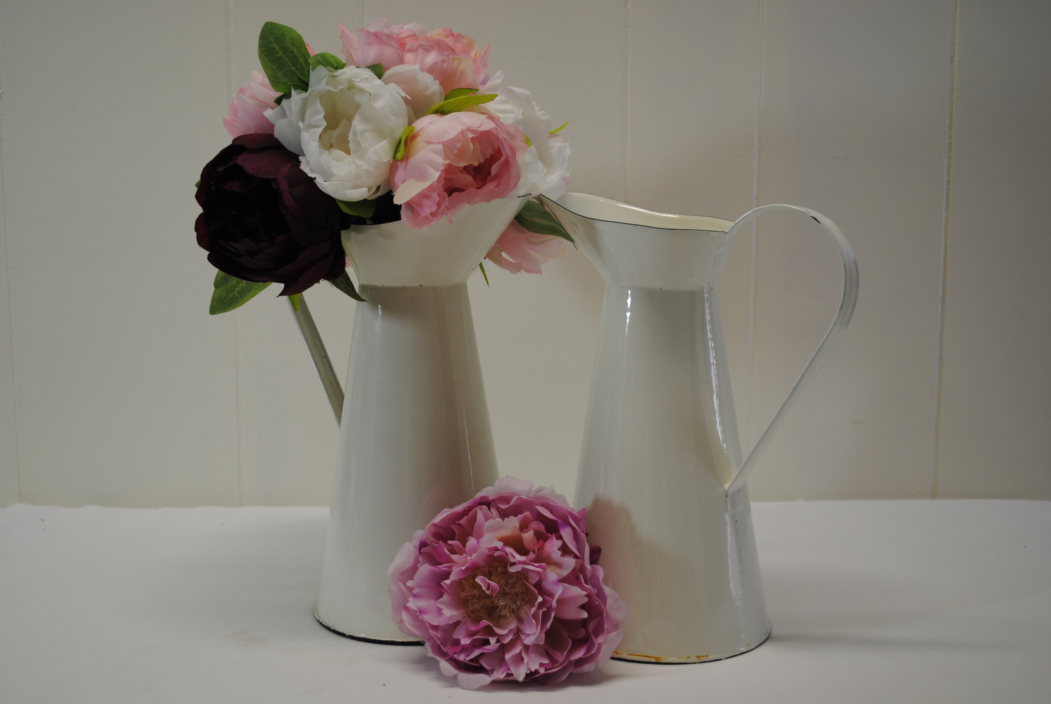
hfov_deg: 43.6
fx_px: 1315
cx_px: 526
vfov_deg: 29.9
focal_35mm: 45
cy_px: 352
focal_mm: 30
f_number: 4.5
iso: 200
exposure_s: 1/40
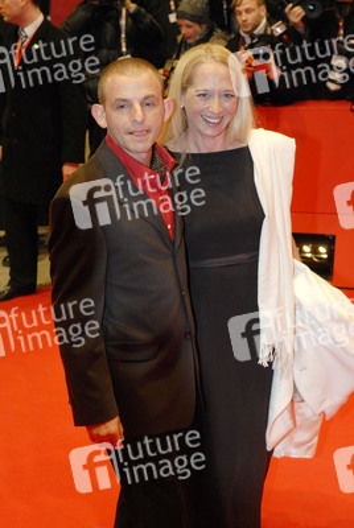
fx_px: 1213
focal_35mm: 82
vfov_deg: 24.6
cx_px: 177
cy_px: 264
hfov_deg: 16.6
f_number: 5.6
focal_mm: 55
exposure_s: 1/125
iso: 800
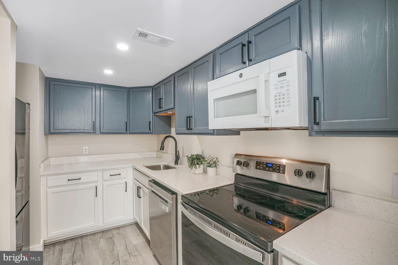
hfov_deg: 96.7
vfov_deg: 73.7
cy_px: 132
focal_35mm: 16
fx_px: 177
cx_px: 199
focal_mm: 16
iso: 640
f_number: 8
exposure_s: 1/30
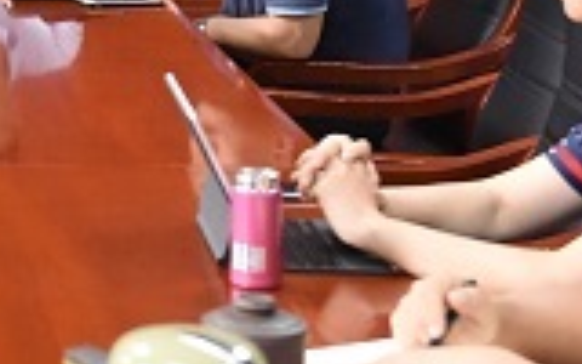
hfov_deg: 11.9
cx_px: -306
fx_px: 2665
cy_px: -269
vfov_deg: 7.6
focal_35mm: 168
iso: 5000
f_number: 5
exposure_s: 1/100
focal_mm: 44
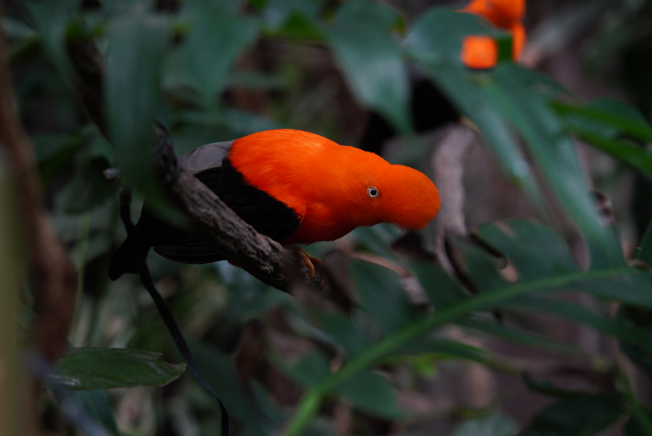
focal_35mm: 135
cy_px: 218
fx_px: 2447
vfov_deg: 10.2
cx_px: 326
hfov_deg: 15.2
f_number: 3.5
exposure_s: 1/60
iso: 800
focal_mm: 90
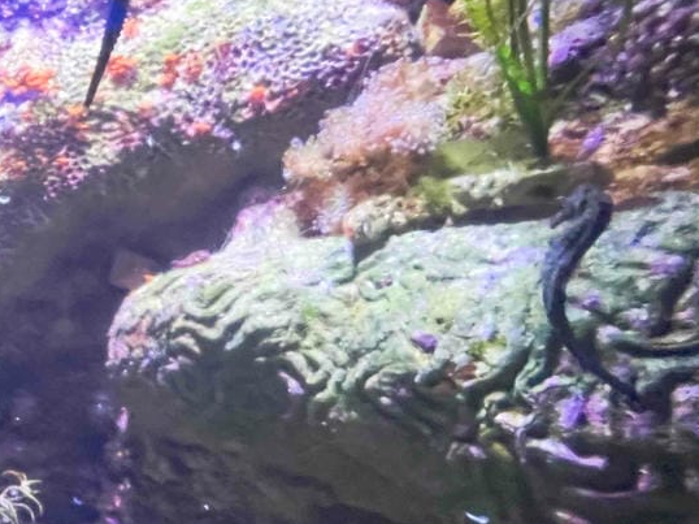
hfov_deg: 47.4
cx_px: -45
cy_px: 291
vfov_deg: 48.1
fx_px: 585
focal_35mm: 29
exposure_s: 1/57
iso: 1000
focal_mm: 1.57
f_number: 1.8
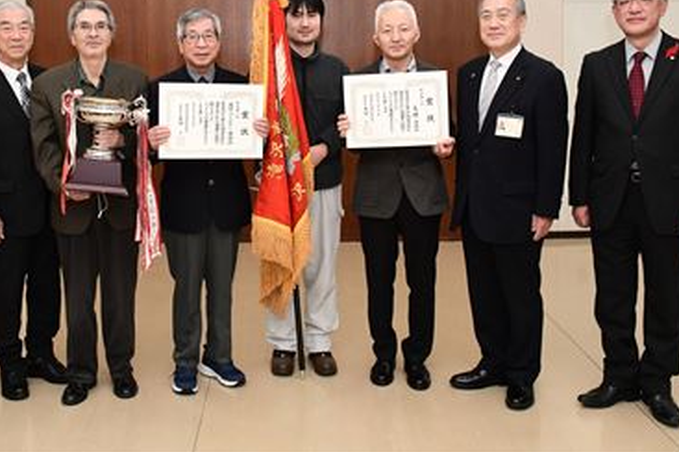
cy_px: 147
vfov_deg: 29.6
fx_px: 848
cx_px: 278
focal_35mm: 45
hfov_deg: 43.5
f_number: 6.3
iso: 2500
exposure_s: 1/250
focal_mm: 22
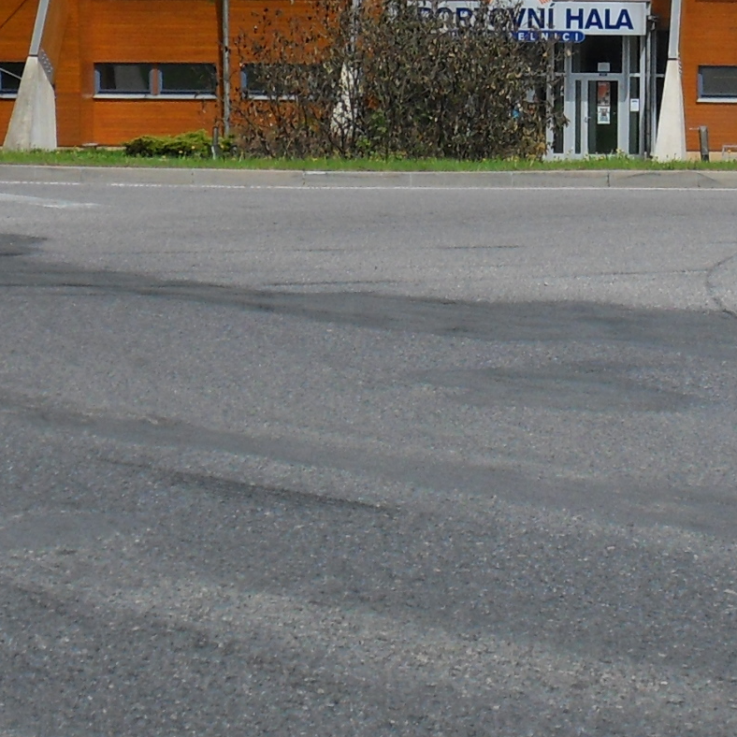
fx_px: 2987
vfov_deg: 13.7
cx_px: 664
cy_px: -147
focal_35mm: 124
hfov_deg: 13.9
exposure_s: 1/250
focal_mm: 6.3
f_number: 8.7
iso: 80
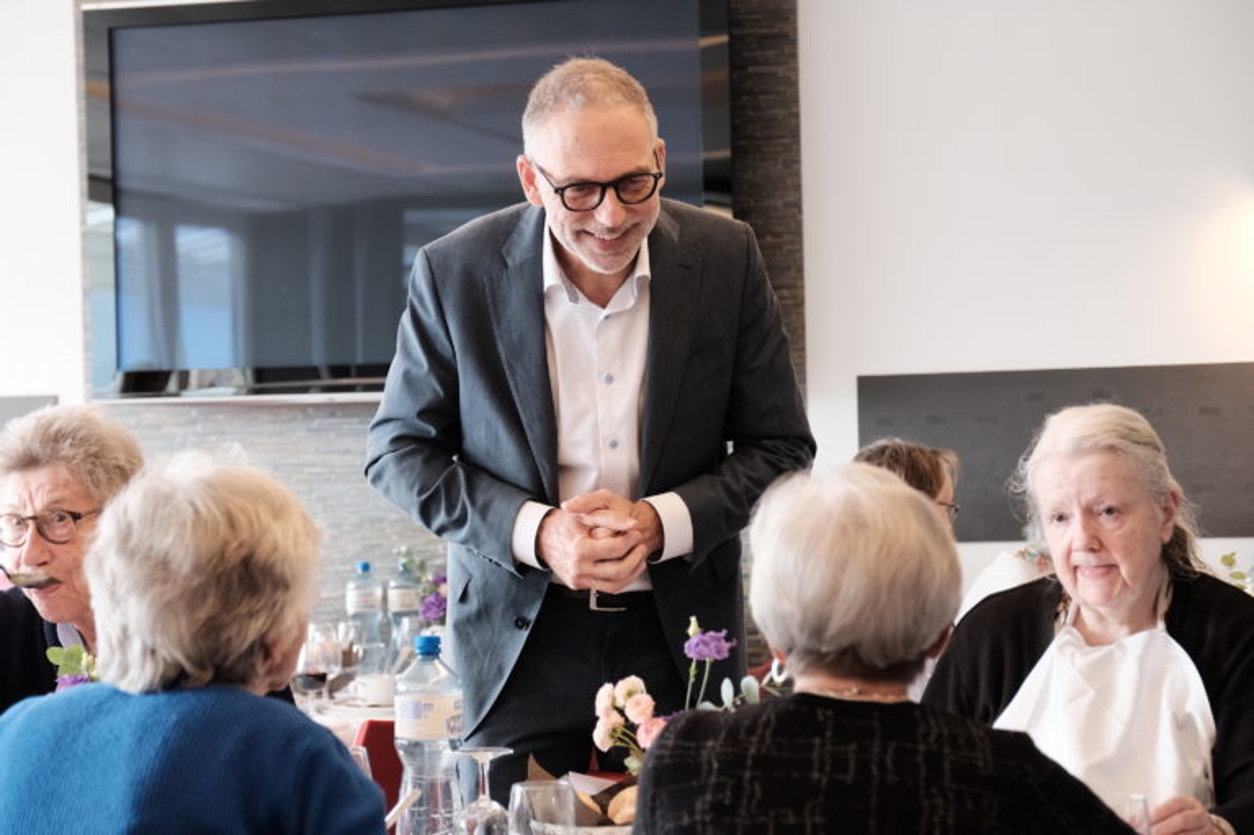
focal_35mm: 83
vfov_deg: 16.4
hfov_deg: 24.5
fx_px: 2890
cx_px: 627
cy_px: 418
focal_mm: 55
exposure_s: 1/80
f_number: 4
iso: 1600
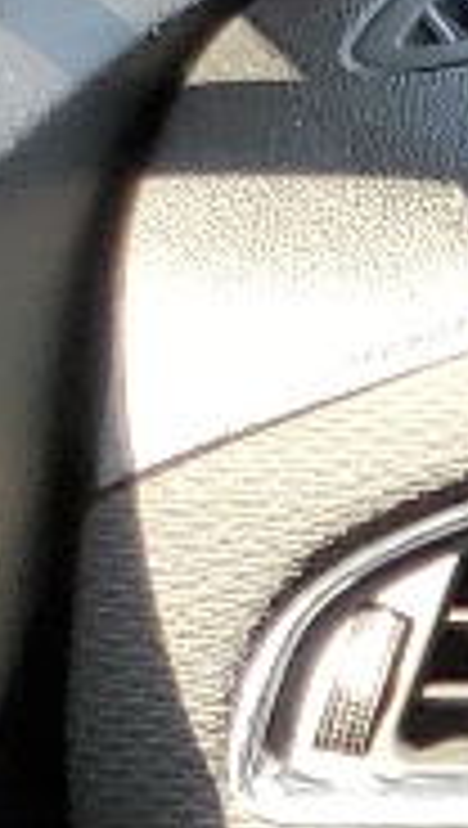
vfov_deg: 8.0
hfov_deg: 4.0
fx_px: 5407
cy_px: 2106
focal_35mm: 246
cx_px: 2907
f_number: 1.5
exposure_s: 1/182
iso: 50
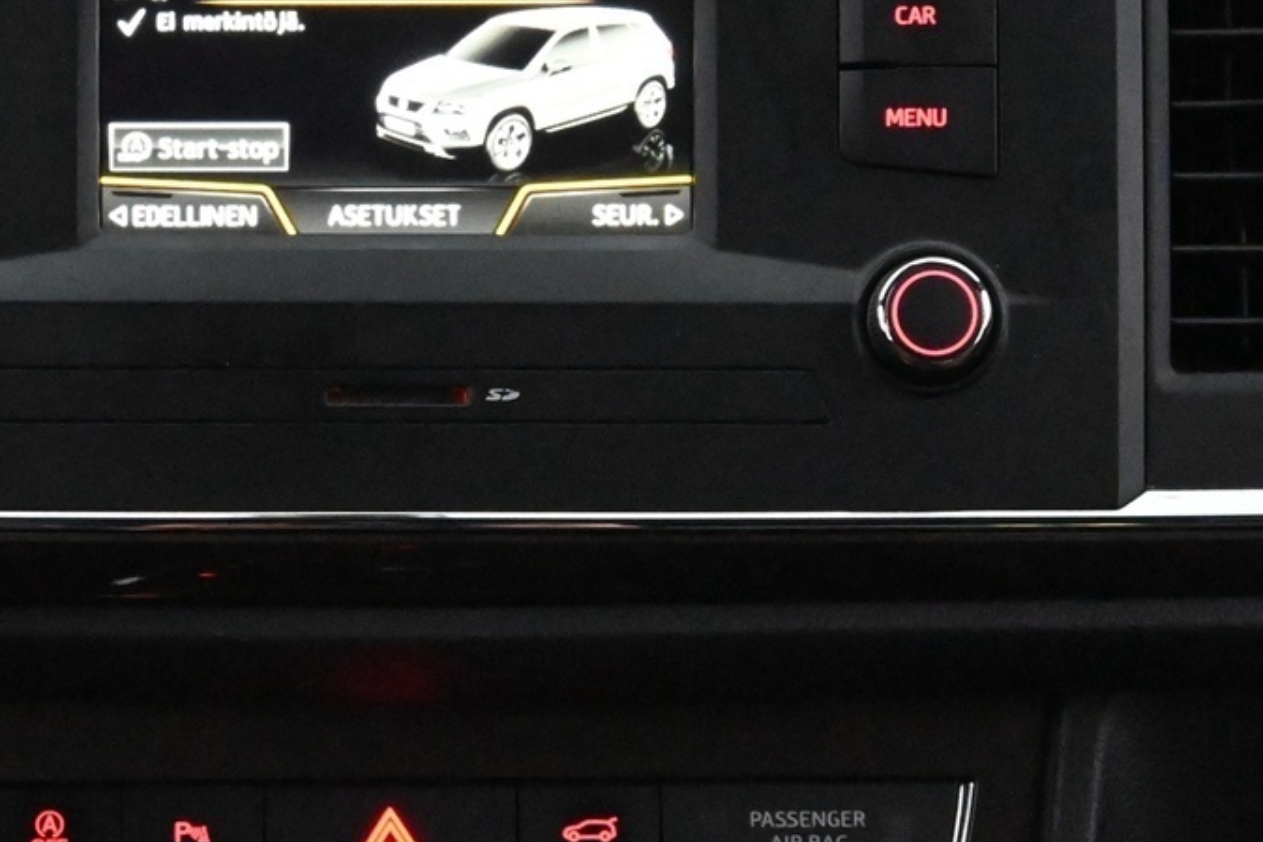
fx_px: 4805
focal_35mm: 137
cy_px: 555
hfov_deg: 14.9
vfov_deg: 10.0
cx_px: 392
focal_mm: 38
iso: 12800
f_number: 5.6
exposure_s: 1/60
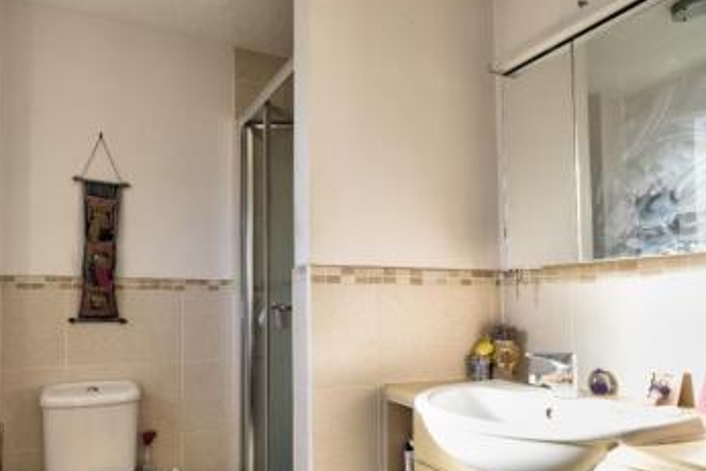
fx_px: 432
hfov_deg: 76.5
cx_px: 247
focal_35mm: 22
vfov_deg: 56.5
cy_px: 299
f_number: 4
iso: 160
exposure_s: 1/28
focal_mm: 10.5
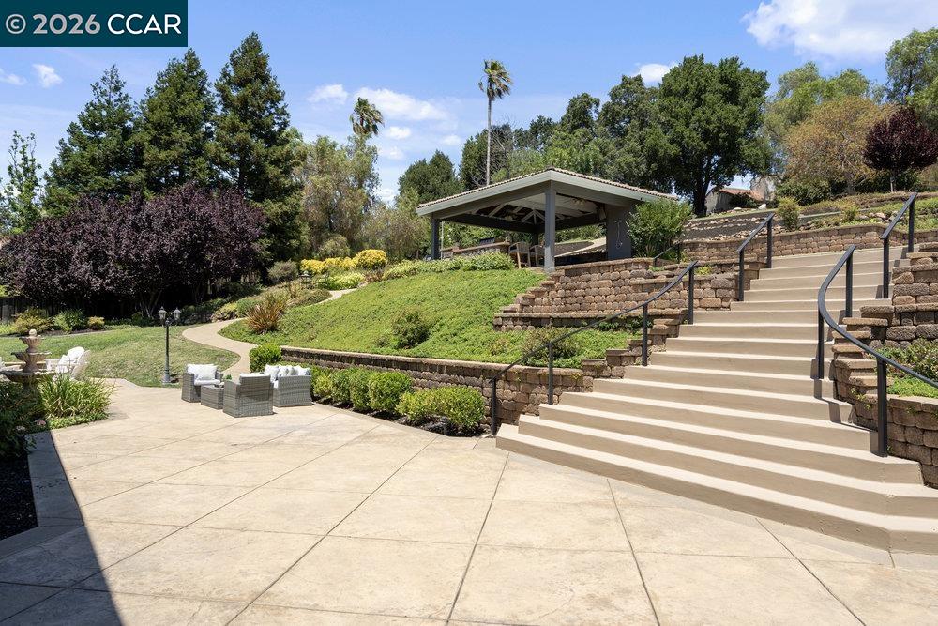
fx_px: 573
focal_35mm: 22
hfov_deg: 78.6
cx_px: 469
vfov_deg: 57.2
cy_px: 313
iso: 160
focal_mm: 22
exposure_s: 1/250
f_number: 7.1
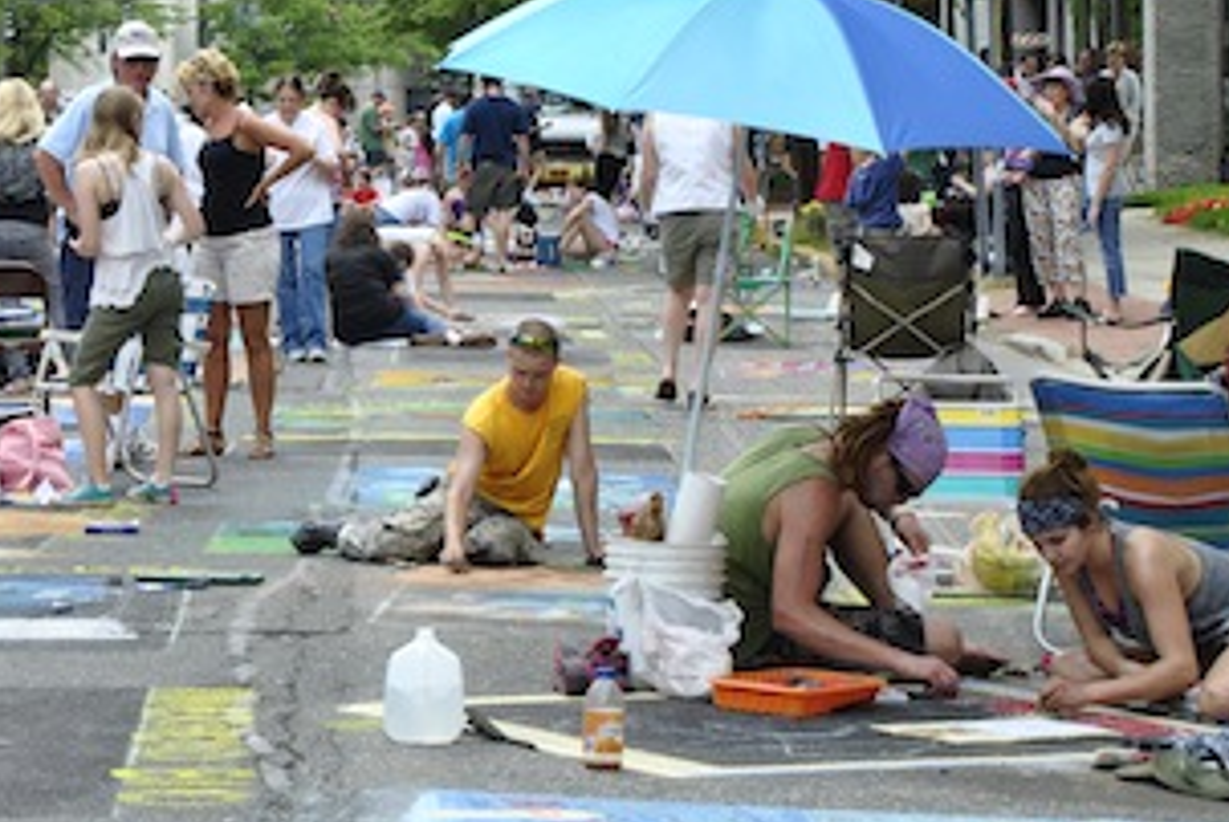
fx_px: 5091
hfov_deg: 13.6
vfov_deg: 9.2
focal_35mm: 149
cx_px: 106
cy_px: 383
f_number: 10
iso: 200
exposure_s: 1/200
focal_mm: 50
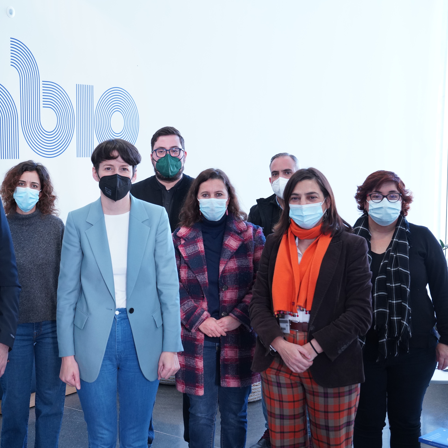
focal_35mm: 58
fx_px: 849
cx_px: 129
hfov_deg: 29.2
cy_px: 223
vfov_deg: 29.6
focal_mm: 45
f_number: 6.3
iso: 1600
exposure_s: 1/100
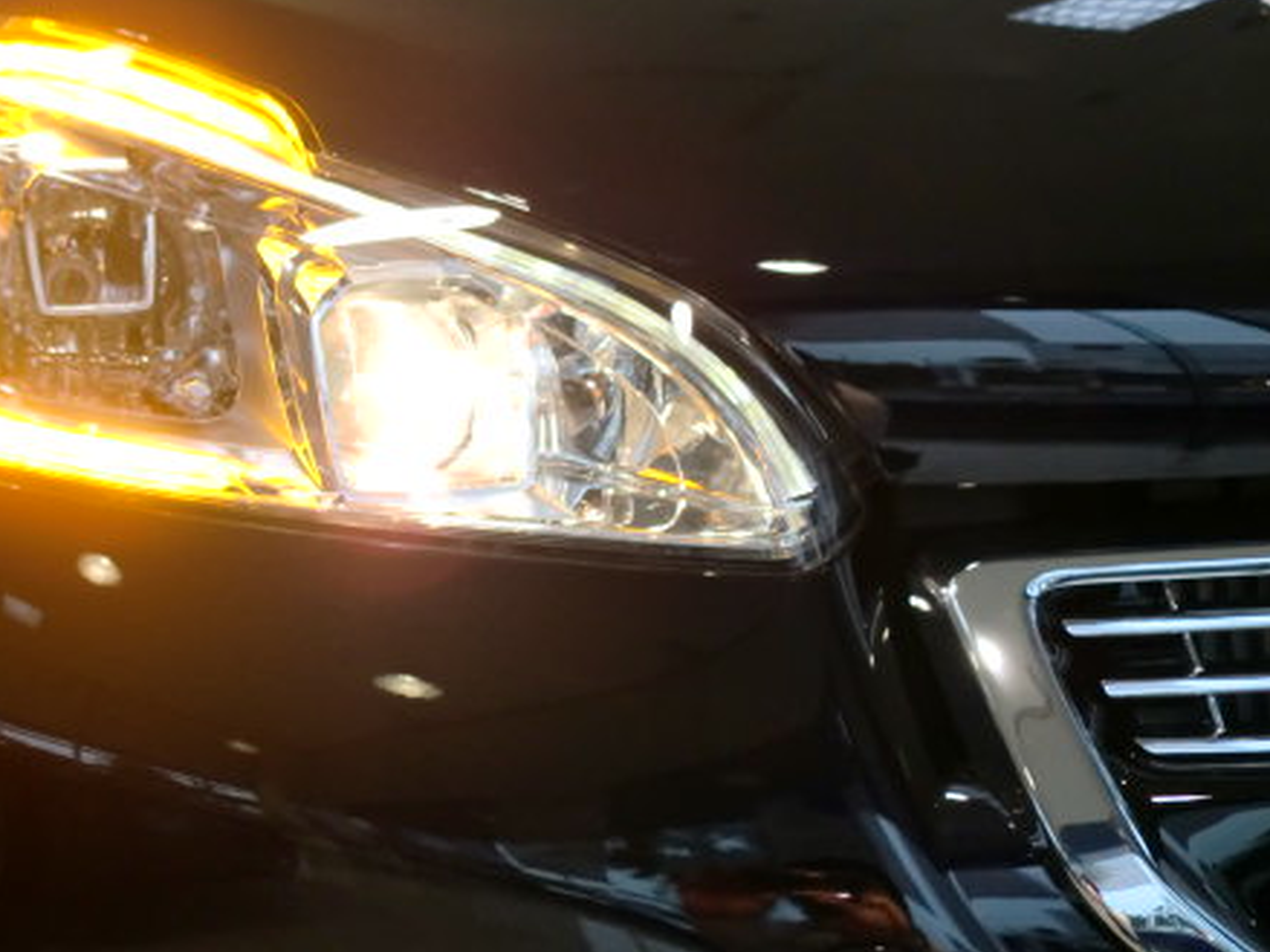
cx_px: 356
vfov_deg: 28.3
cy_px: 304
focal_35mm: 51
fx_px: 1871
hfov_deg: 36.8
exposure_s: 1/250
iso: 200
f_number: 3.1
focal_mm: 6.3
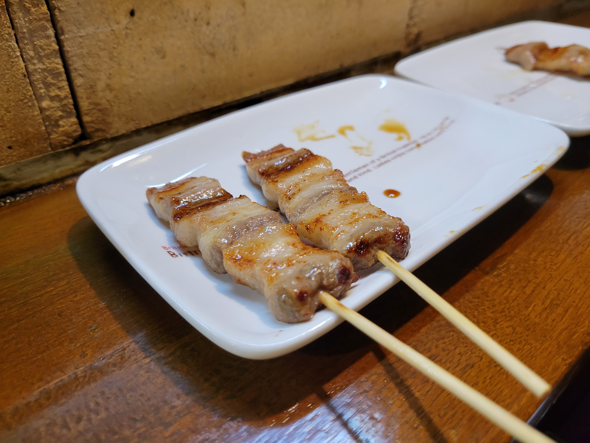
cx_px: 295
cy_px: 222
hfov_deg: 67.3
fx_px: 443
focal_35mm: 26
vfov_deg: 53.1
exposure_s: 1/120
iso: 320
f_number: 1.8
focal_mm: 5.4
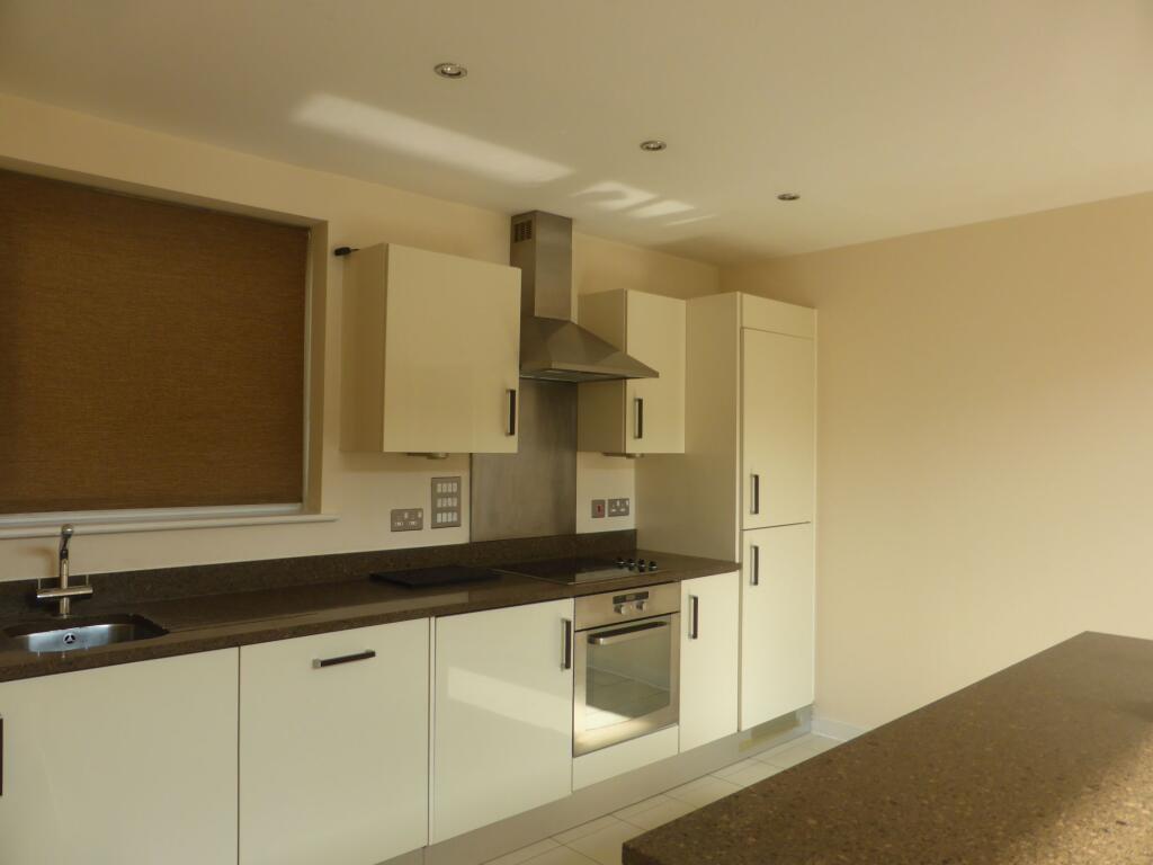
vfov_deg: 54.9
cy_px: 432
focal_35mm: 25
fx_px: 833
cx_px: 576
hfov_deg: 69.4
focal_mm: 4.3
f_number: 3.3
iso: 100
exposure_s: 1/125
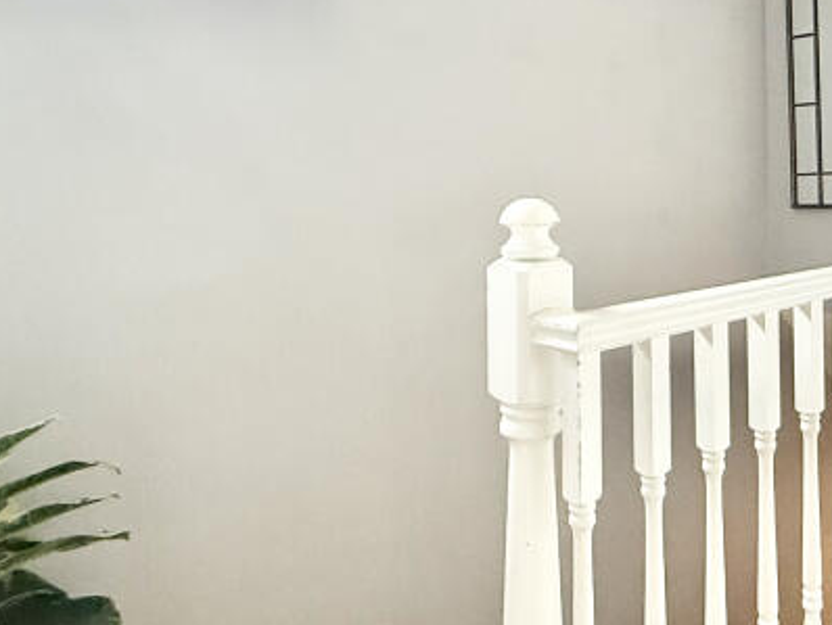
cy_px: 173
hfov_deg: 48.2
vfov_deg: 38.9
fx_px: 866
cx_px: 677
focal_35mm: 36
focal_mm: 2.22
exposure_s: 1/60
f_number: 2.2
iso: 500
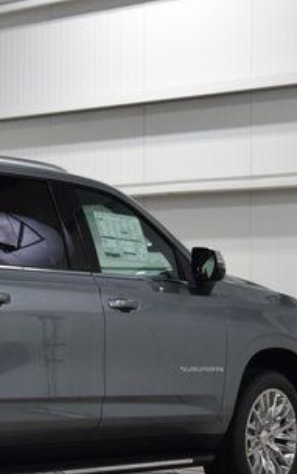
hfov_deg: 11.6
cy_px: 312
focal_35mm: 109
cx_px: -129
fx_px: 1410
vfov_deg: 19.0
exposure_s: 1/60
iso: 1600
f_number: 8
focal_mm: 34
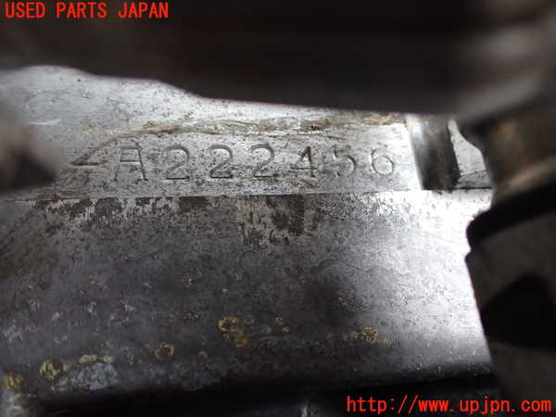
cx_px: 278
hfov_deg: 60.0
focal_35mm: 30
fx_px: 482
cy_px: 208
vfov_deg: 46.8
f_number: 2.3
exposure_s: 1/125
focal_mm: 5.4
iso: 400
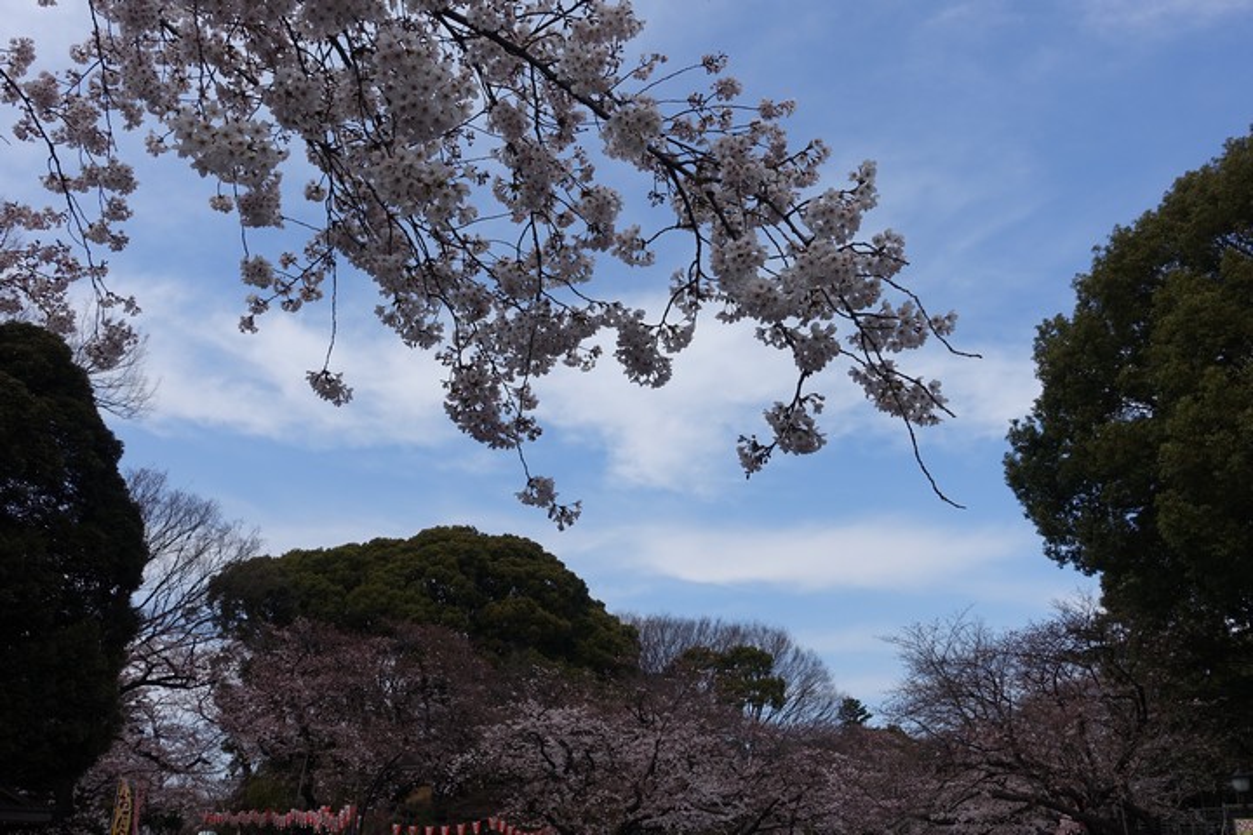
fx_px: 1253
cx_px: 626
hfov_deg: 53.1
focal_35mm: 36
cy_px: 418
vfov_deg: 36.9
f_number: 5.6
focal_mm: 13.16
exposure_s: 1/640
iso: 125
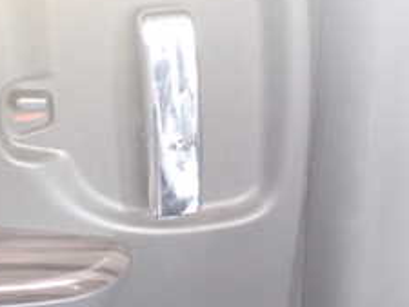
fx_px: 946
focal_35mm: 80
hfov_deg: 23.5
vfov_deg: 18.4
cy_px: 207
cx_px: 402
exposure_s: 1/20
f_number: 2.3
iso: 800
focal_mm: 5.4
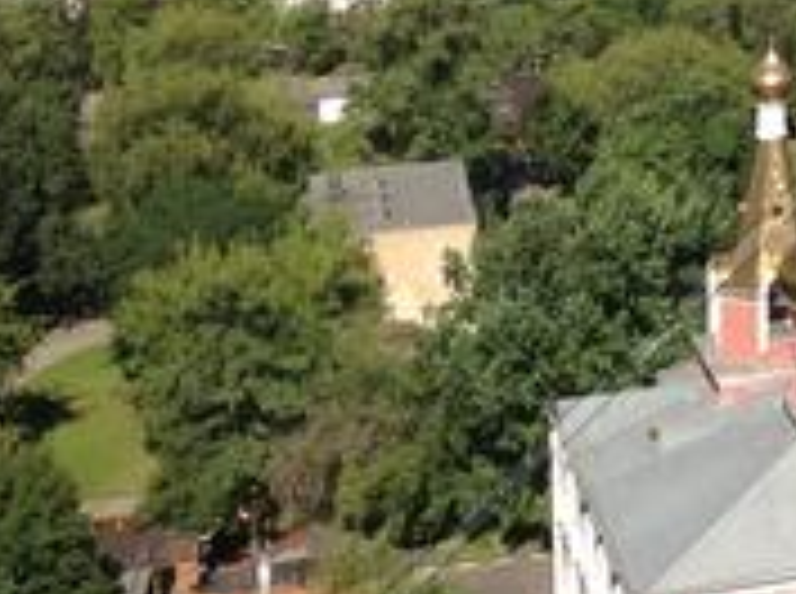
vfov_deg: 9.1
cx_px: 1549
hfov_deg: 11.6
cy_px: -558
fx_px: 3534
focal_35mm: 154
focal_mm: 4.28
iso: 50
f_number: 2.4
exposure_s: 1/2160
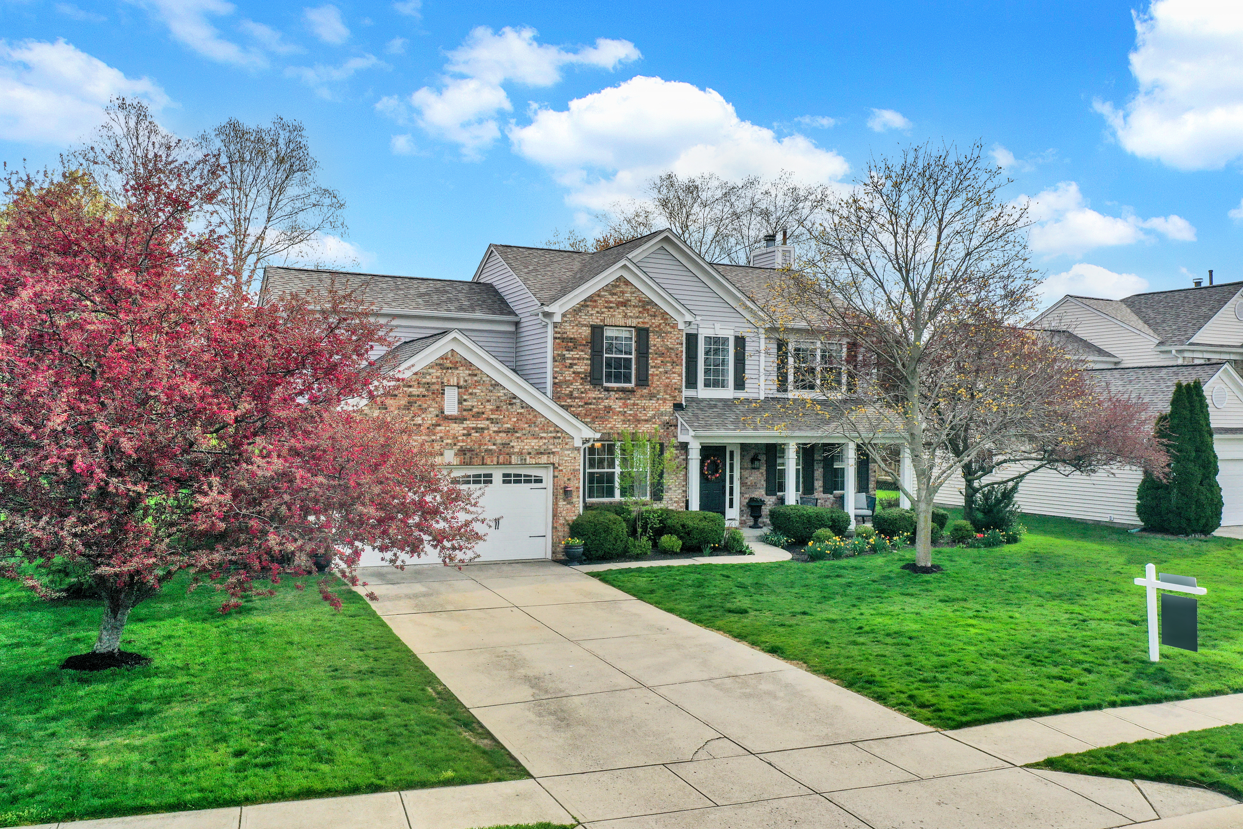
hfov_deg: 63.7
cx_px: 633
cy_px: 406
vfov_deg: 45.0
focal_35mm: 29
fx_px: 1001
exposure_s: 1/640
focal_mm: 10.26
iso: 100
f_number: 6.3
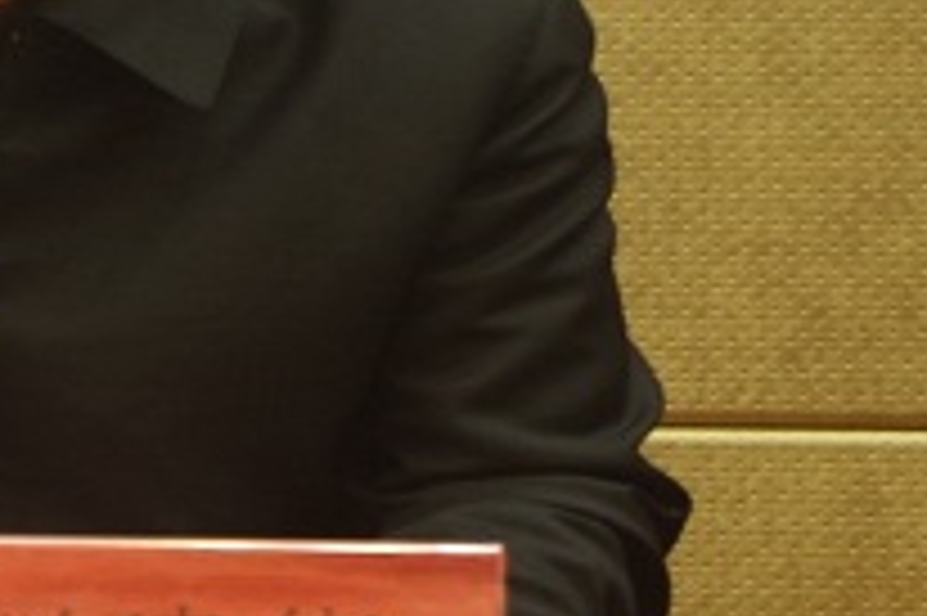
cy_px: 133
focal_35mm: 221
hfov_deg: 9.3
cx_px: 99
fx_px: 5686
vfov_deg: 6.2
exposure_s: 1/15
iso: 400
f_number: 5.6
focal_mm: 55
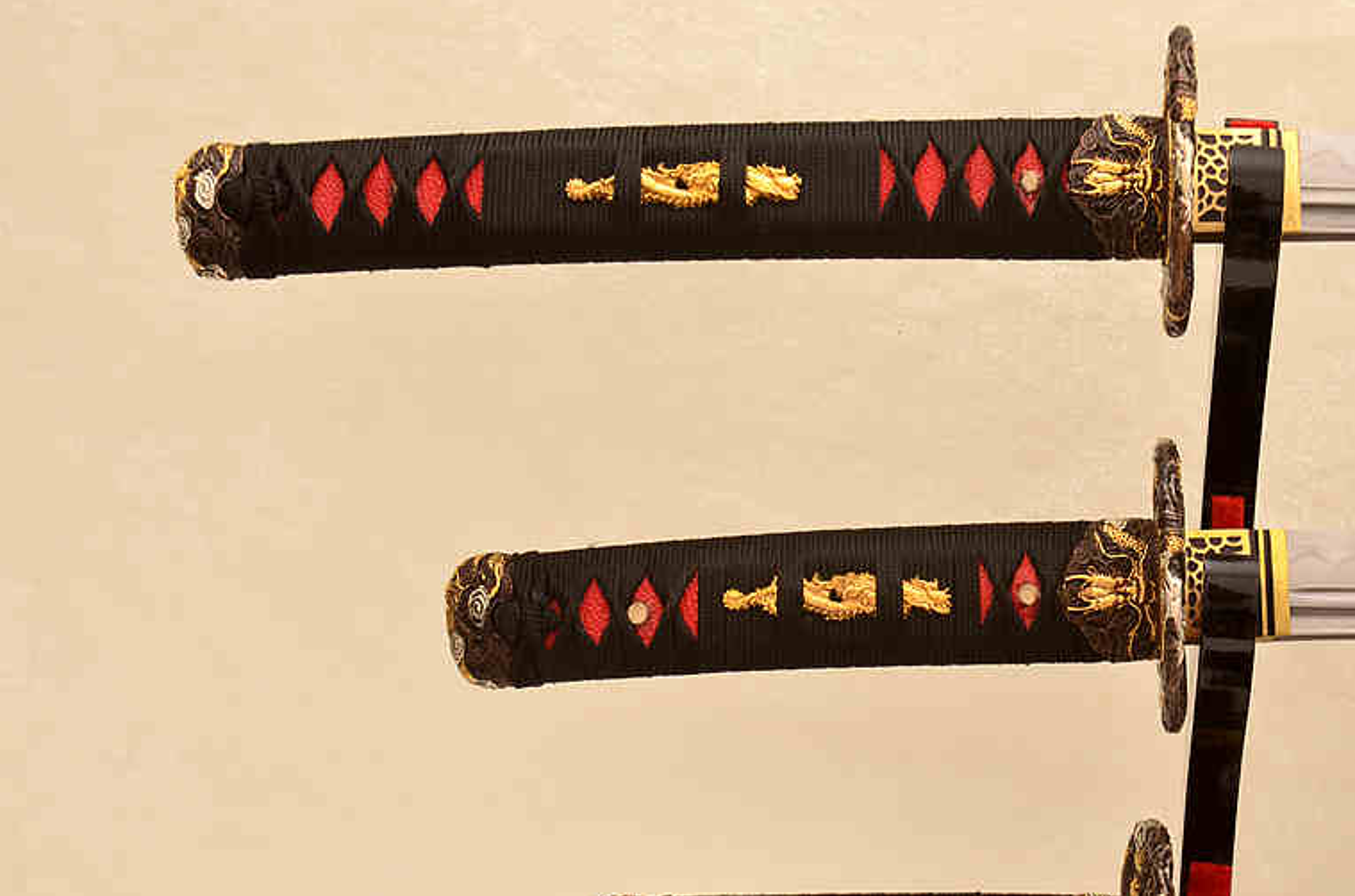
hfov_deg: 24.4
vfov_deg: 16.3
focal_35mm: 83
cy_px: 555
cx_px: 877
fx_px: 3116
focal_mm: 42
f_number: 10
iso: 200
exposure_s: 1/80
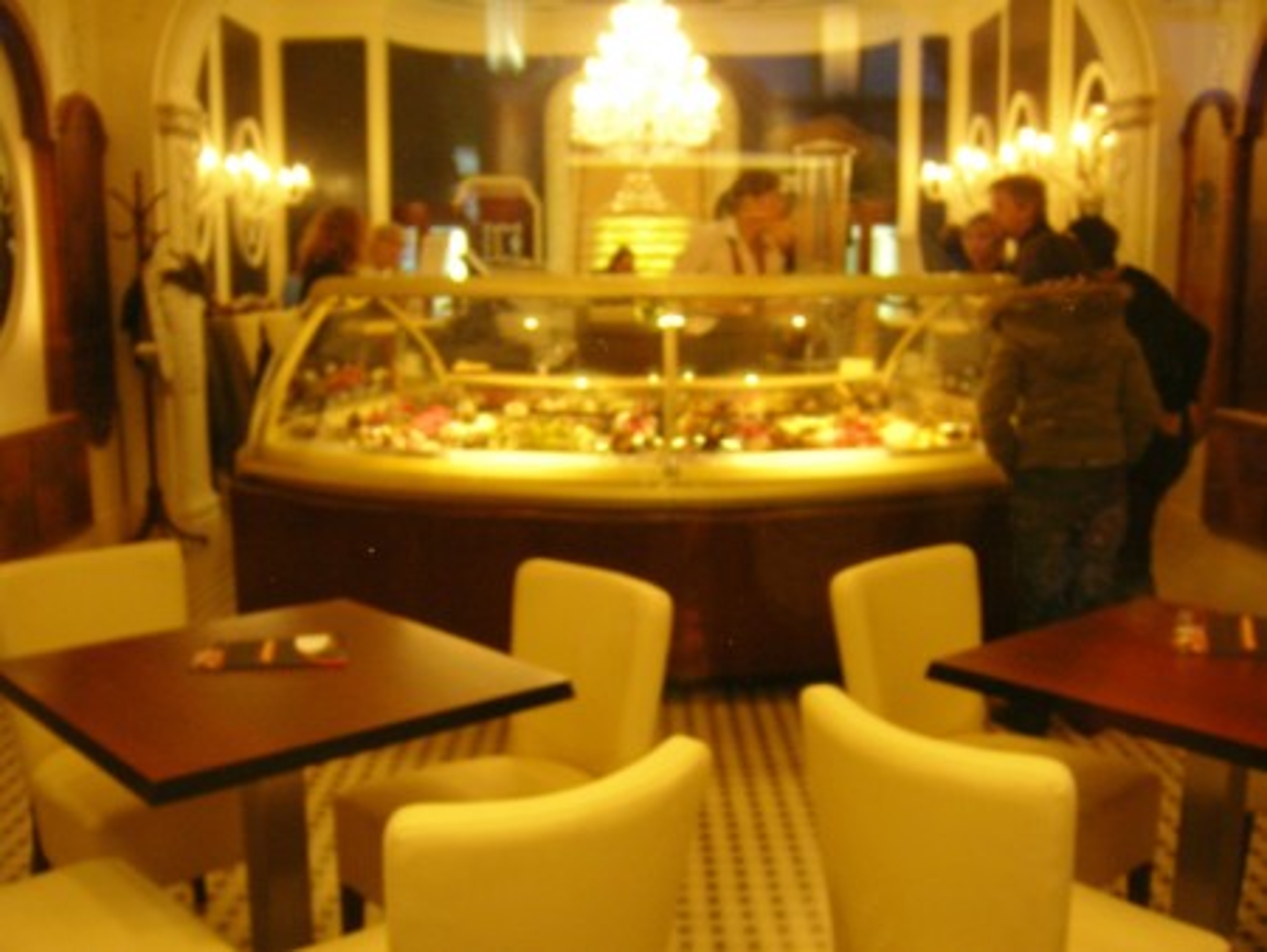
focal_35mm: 36
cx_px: 634
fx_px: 1318
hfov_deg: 51.3
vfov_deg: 39.7
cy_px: 476
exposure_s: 1/20
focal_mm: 60
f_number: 2.8
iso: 128
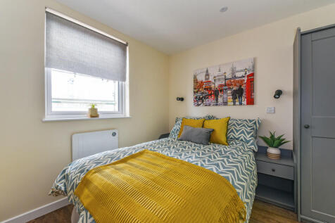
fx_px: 130
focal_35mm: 14
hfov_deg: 104.3
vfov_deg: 81.2
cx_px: 168
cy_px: 112
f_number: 8
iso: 400
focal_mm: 14
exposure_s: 1/2.5
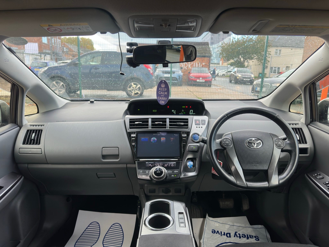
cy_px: 124
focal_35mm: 24
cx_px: 164
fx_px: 228
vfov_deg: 56.8
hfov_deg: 71.6
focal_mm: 6.86
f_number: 1.78
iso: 80
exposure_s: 1/235
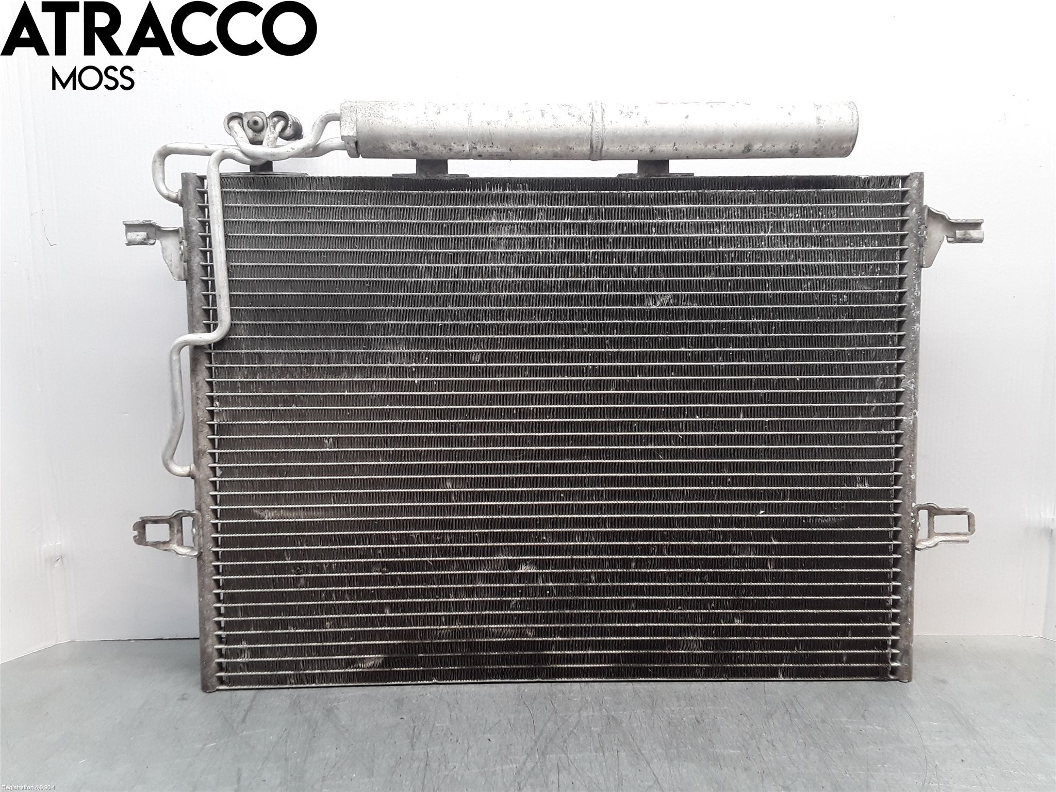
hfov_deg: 63.4
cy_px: 396
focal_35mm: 28
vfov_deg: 49.7
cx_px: 528
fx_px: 854
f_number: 1.9
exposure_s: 1/50
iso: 50
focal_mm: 2.91
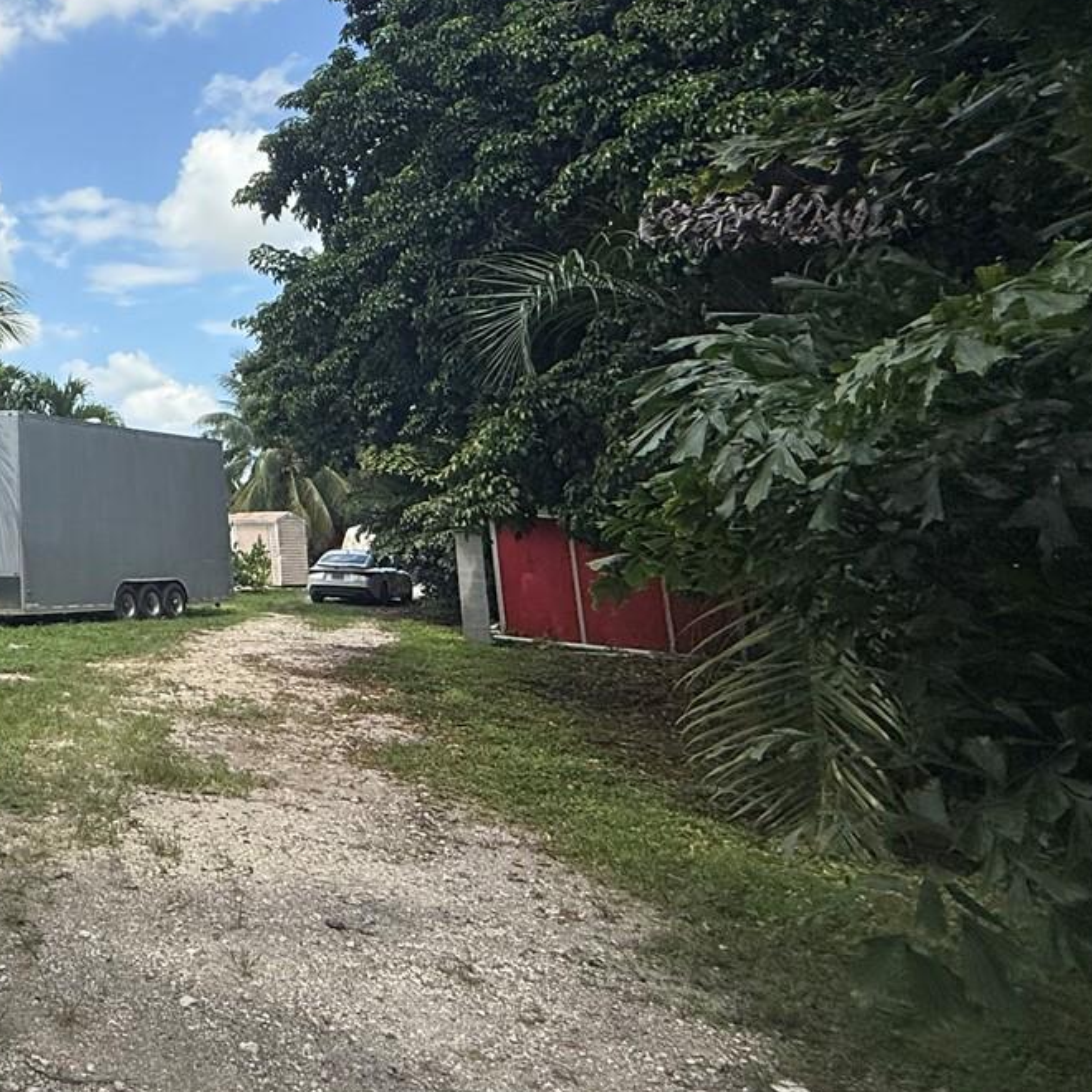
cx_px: -129
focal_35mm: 30
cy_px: 306
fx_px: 1071
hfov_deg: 41.9
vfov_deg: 52.2
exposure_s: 1/1795
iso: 50
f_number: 2.2
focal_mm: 2.22
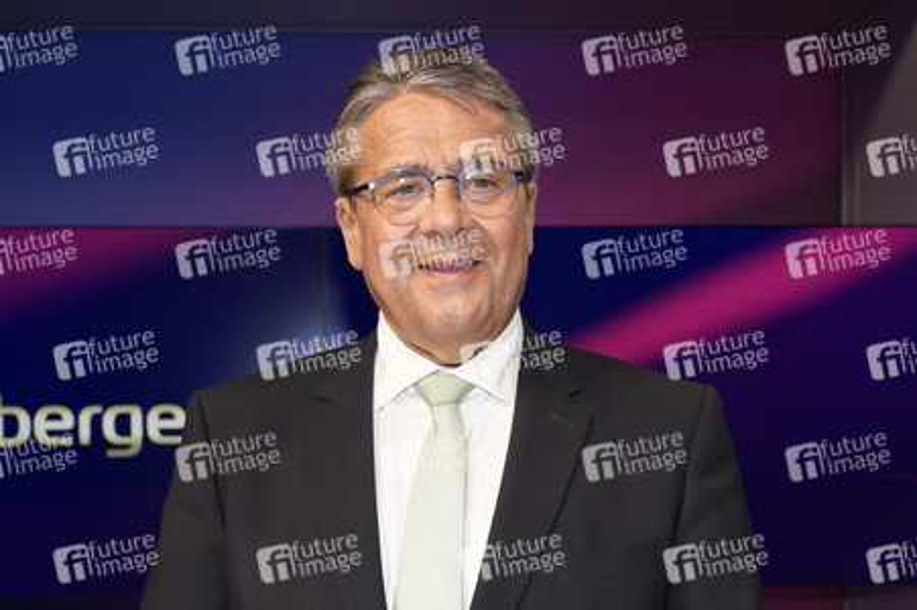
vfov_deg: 37.8
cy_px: 305
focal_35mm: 35
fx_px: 891
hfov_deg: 54.5
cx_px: 458
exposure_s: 1/160
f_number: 5
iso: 2000
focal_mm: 35
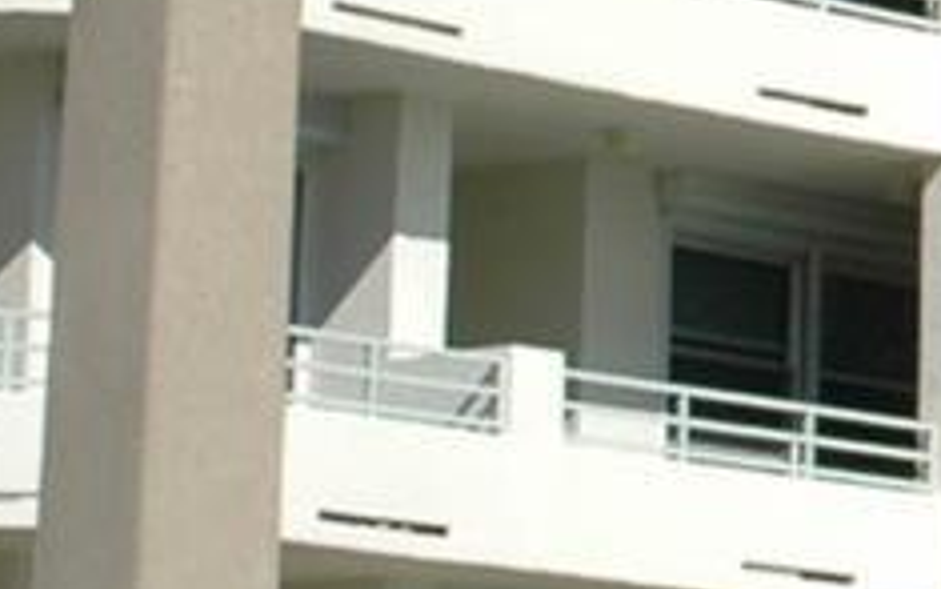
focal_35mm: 250
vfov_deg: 5.2
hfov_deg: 8.1
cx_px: 1638
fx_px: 6413
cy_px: -497
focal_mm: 24
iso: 200
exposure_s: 1/500
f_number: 11
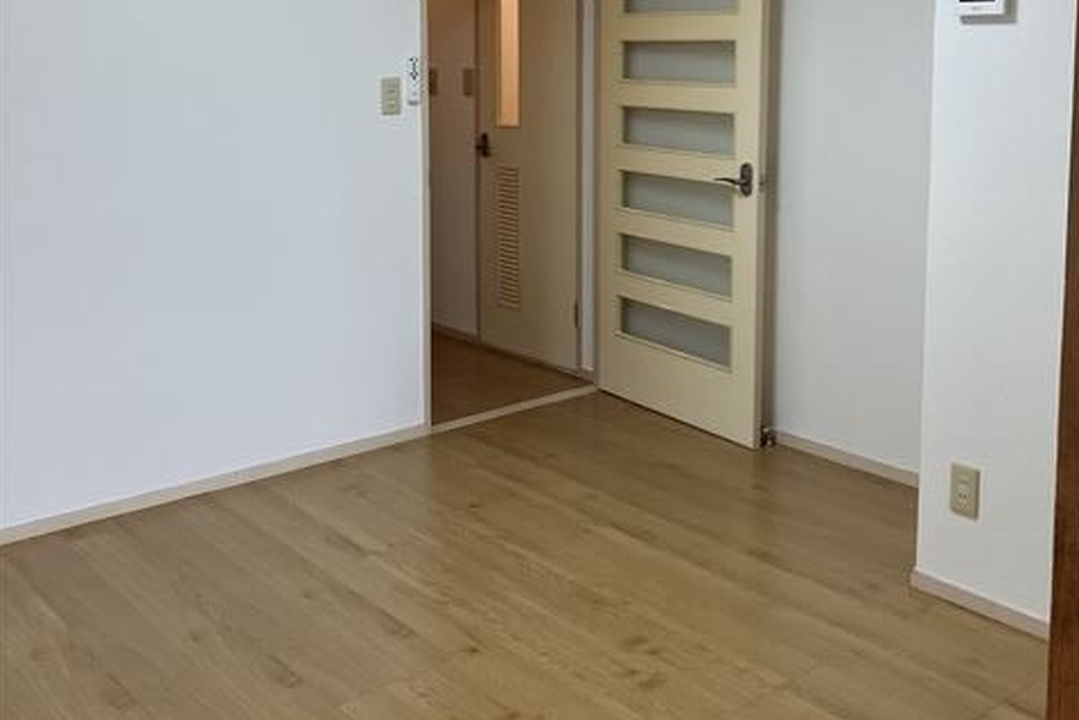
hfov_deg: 49.5
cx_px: 540
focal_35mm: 39
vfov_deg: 33.4
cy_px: 165
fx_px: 1169
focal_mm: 3.99
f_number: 1.8
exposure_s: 1/60
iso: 50
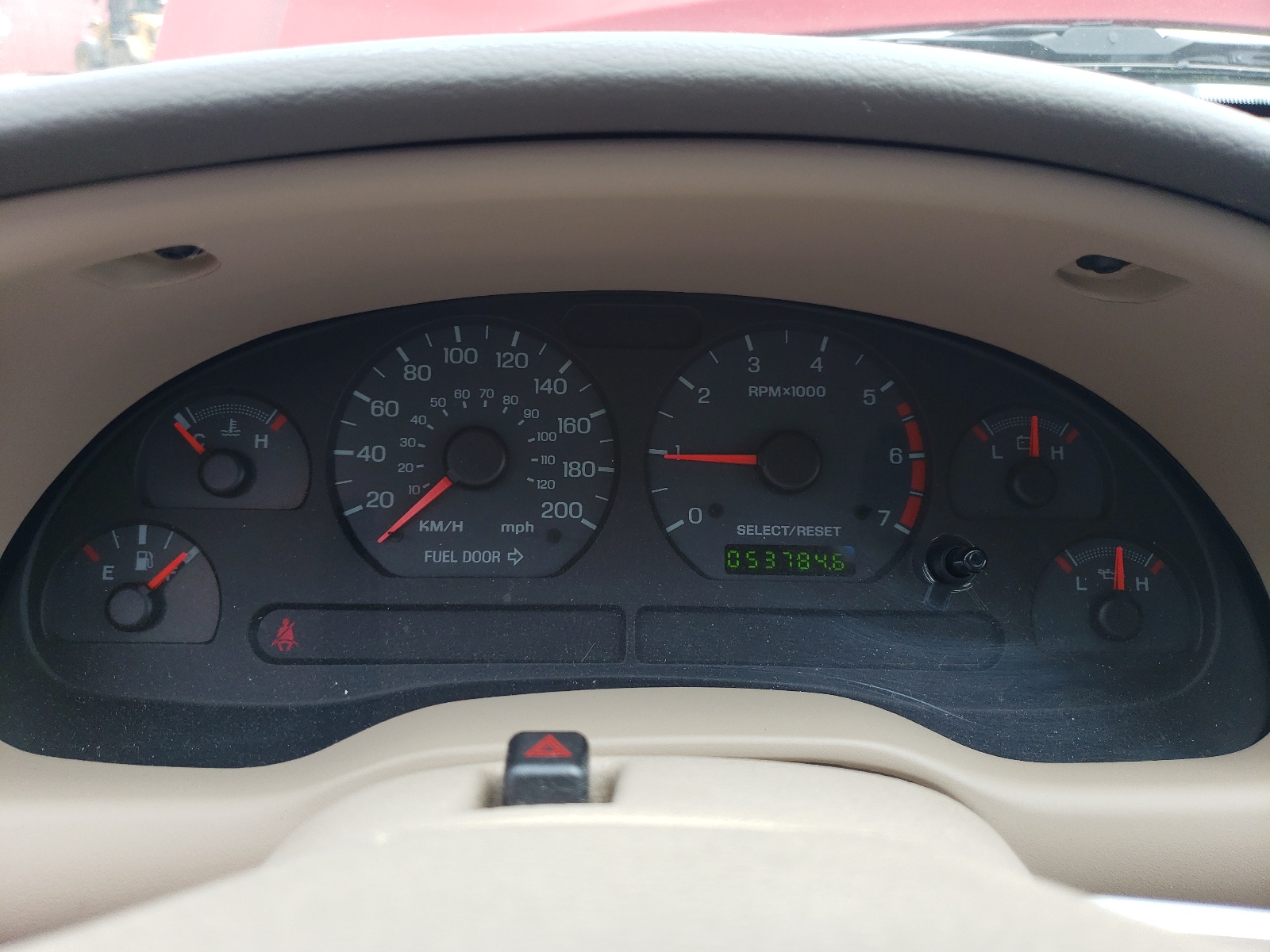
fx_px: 954
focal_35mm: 26
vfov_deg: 53.1
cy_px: 476
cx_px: 635
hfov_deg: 67.3
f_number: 1.5
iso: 50
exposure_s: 1/417
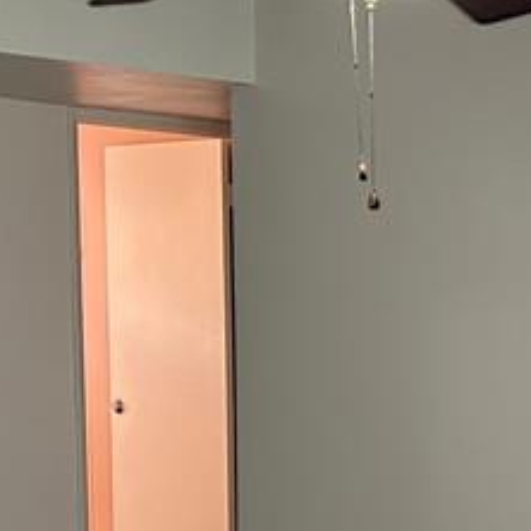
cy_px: 569
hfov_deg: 15.8
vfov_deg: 16.0
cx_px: 641
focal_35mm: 106
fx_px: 1840
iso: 250
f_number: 1.5
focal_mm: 5.7
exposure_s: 1/60
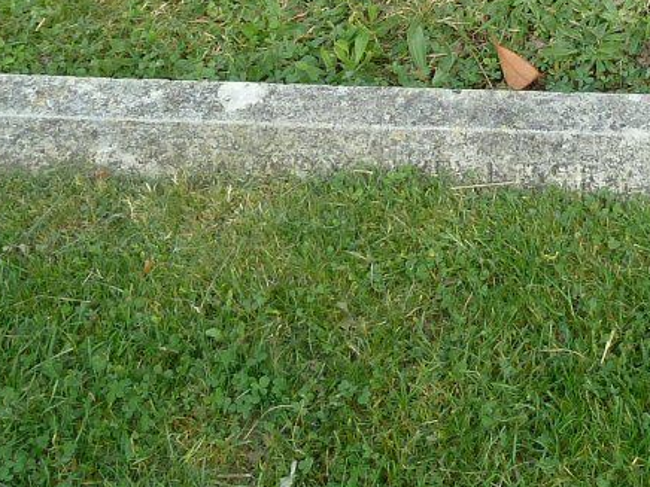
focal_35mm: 86
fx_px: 1615
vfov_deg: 15.4
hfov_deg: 22.2
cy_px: -319
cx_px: 599
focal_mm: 4.1
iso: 80
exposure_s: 1/100
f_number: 3.3
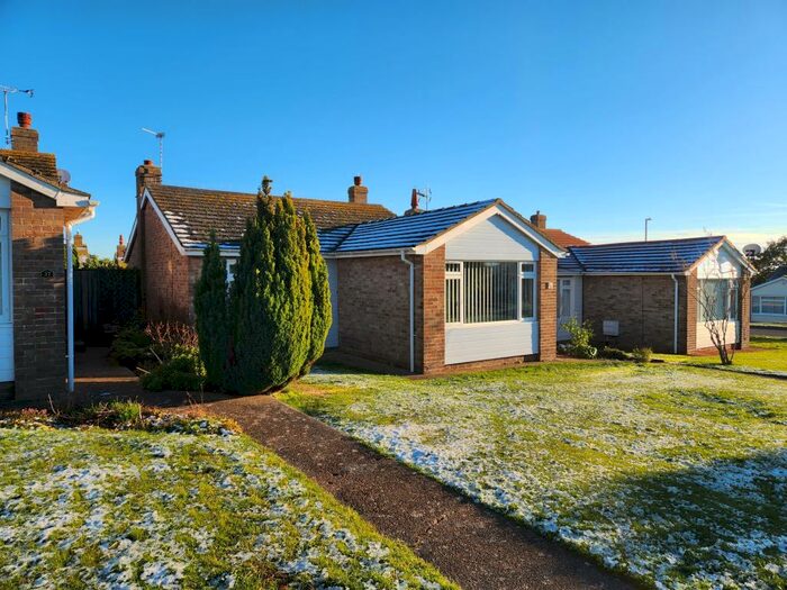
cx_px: 394
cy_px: 295
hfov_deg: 73.9
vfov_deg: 58.9
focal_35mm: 23
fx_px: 523
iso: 20
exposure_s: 1/836
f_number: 1.8
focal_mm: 5.4
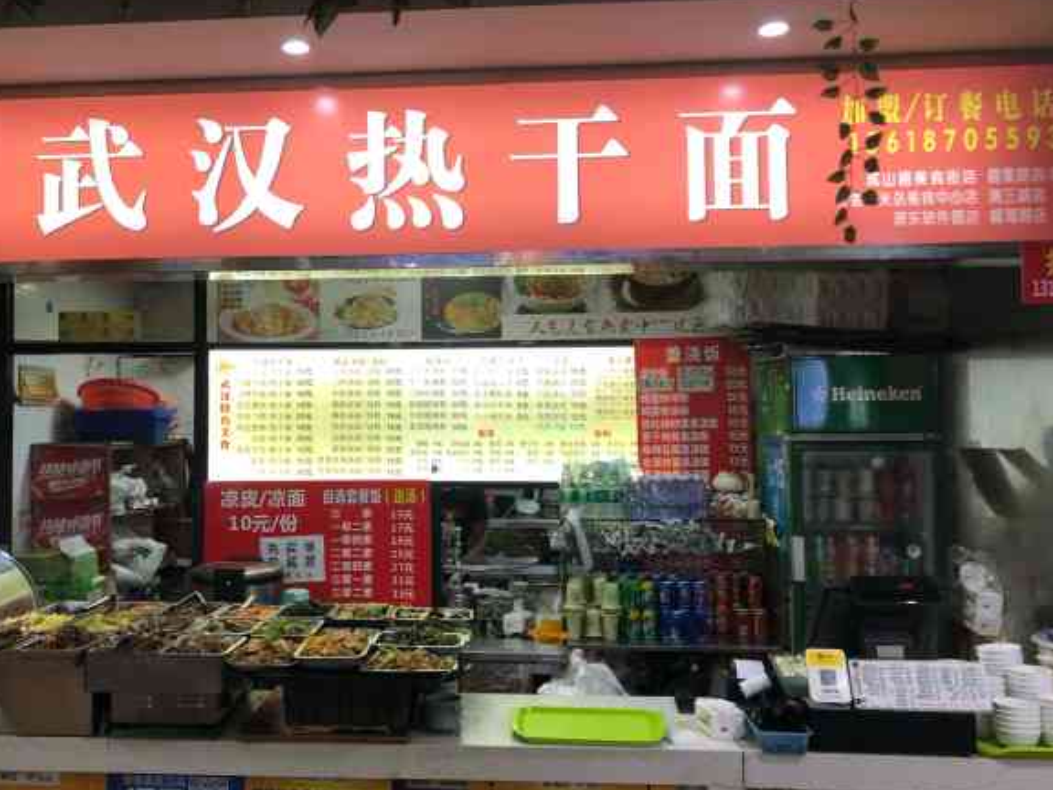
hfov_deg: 53.6
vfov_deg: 41.8
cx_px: 422
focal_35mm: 34
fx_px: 1034
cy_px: 398
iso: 40
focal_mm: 3.99
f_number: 1.8
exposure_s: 1/33
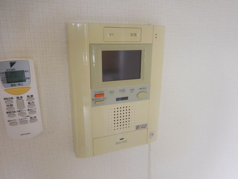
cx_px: 119
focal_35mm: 25
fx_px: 172
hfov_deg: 69.4
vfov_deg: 54.9
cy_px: 90
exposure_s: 1/40
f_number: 3.3
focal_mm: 4.5
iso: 125
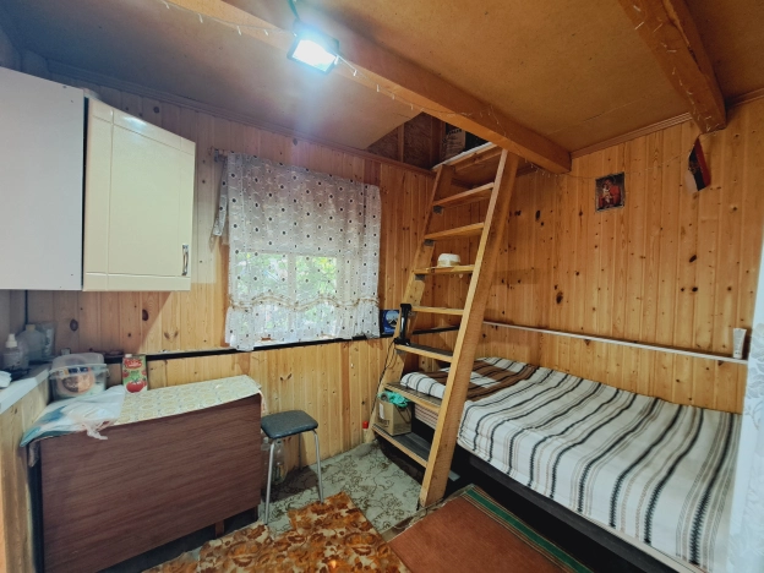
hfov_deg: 106.2
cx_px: 382
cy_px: 286
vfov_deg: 89.9
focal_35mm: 13
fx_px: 287
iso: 160
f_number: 2.2
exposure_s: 1/50
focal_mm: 1.74
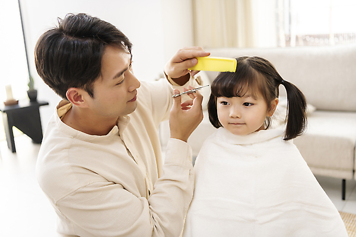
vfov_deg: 31.9
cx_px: 178
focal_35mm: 42
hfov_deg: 46.4
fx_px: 415
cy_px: 118
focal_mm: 42
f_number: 2.8
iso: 250
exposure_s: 1/80
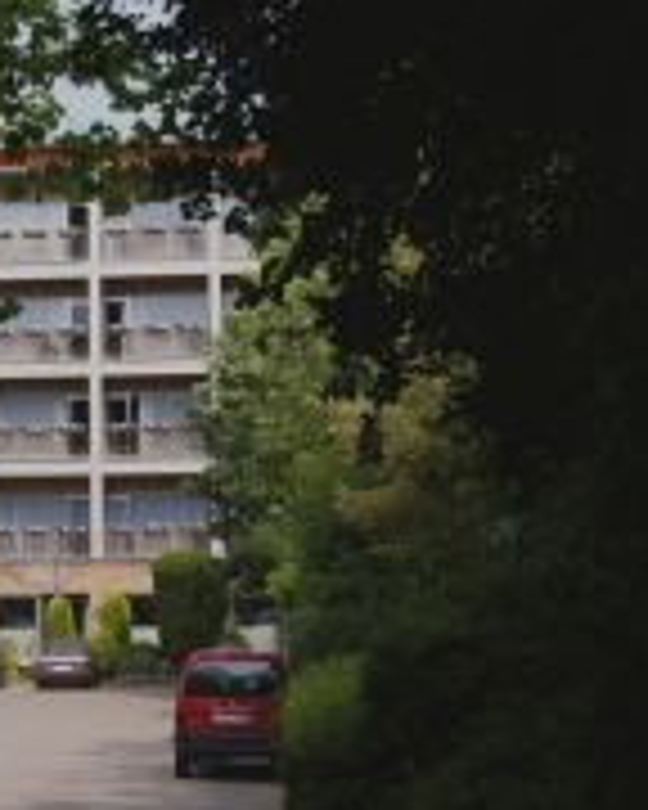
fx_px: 2253
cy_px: 452
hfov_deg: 15.9
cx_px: -81
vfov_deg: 20.4
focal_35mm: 94
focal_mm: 24
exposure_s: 1/80
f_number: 8
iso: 100
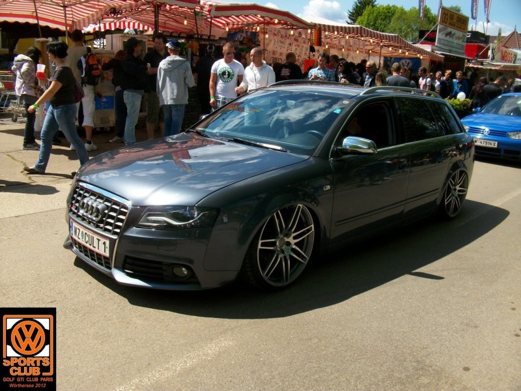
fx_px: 512
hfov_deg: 54.0
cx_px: 260
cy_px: 196
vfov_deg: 41.8
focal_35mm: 34
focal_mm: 5.7
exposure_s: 1/315
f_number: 5.5
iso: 80
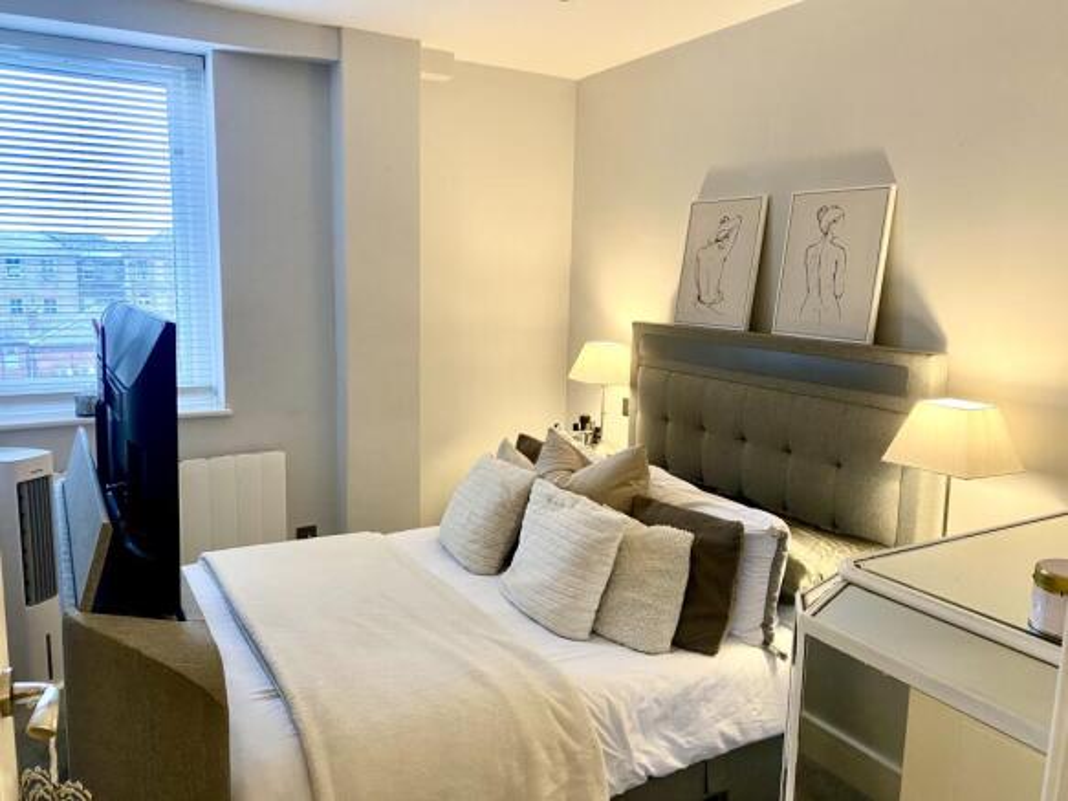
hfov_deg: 67.3
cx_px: 534
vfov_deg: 53.0
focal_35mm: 26
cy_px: 400
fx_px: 802
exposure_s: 1/50
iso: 160
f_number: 1.8
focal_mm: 4.25
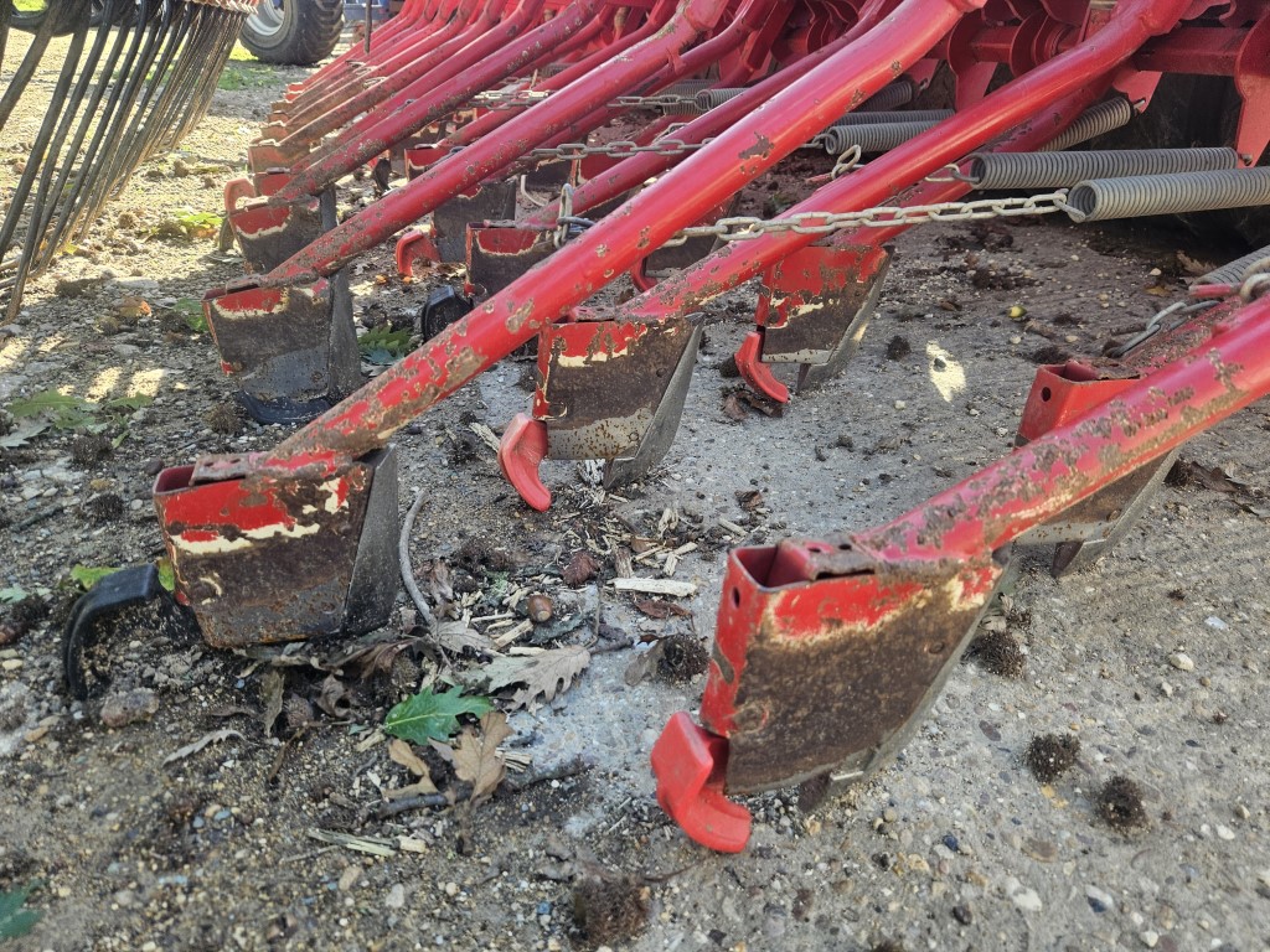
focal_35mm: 23
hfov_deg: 73.9
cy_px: 476
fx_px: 844
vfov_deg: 58.9
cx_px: 635
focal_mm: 5.4
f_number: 1.8
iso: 64
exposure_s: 1/180
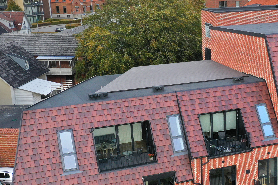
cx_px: 258
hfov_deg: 28.0
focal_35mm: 69
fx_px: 533
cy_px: 120
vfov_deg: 19.7
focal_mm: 10.26
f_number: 5
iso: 100
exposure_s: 1/200
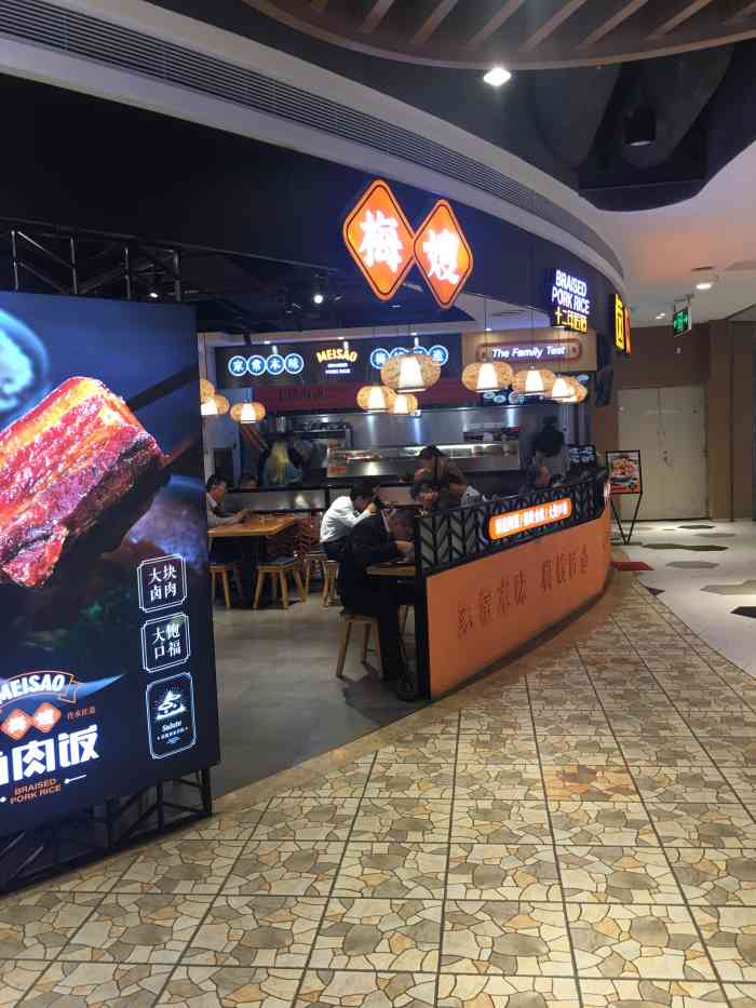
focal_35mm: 29
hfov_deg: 48.2
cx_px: 378
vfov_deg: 61.7
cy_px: 504
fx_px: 844
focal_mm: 4.15
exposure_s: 1/33
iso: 50
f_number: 2.2
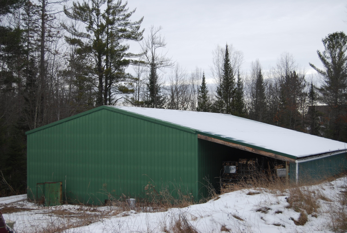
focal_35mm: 51
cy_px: 116
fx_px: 492
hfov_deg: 38.8
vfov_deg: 26.6
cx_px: 174
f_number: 5.6
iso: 110
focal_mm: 34
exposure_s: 1/125
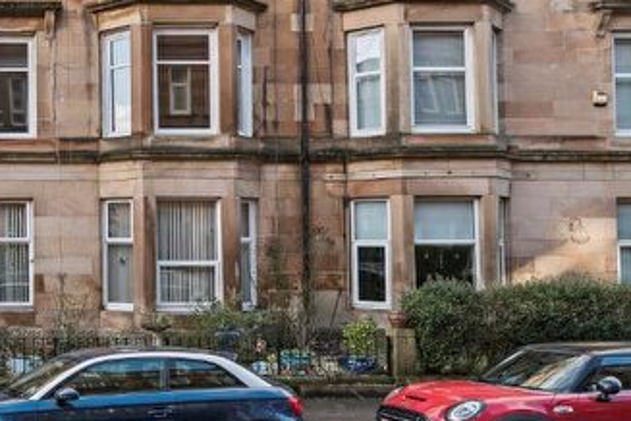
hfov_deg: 37.7
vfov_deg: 28.8
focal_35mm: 45
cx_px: -33
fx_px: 789
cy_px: 49
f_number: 4
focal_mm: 21
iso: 250
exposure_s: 1/640
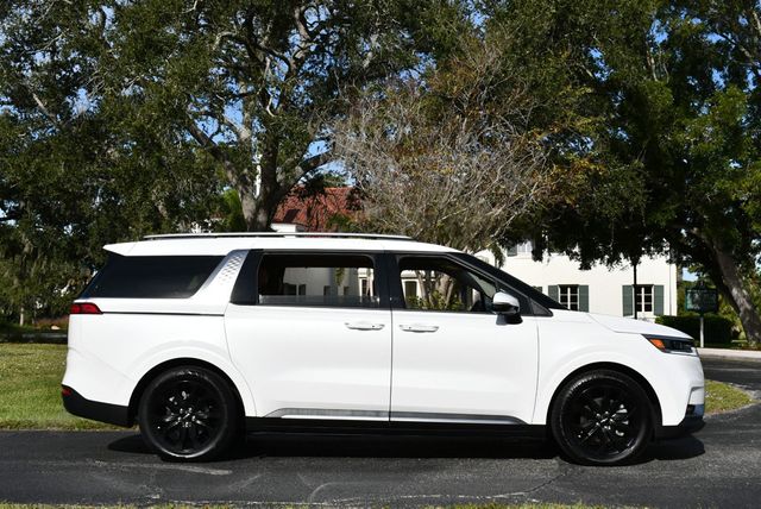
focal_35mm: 48
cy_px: 254
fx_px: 1016
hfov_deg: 41.1
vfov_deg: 28.1
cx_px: 380
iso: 100
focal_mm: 24
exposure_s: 1/400
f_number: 10
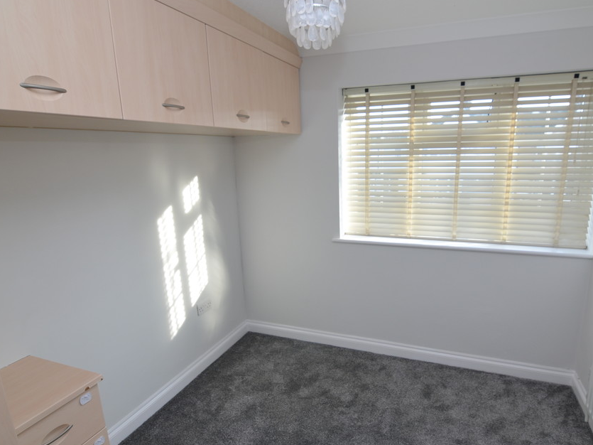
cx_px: 332
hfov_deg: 80.6
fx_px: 348
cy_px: 236
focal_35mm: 20
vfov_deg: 65.1
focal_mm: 11.5
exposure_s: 1/100
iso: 400
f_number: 5
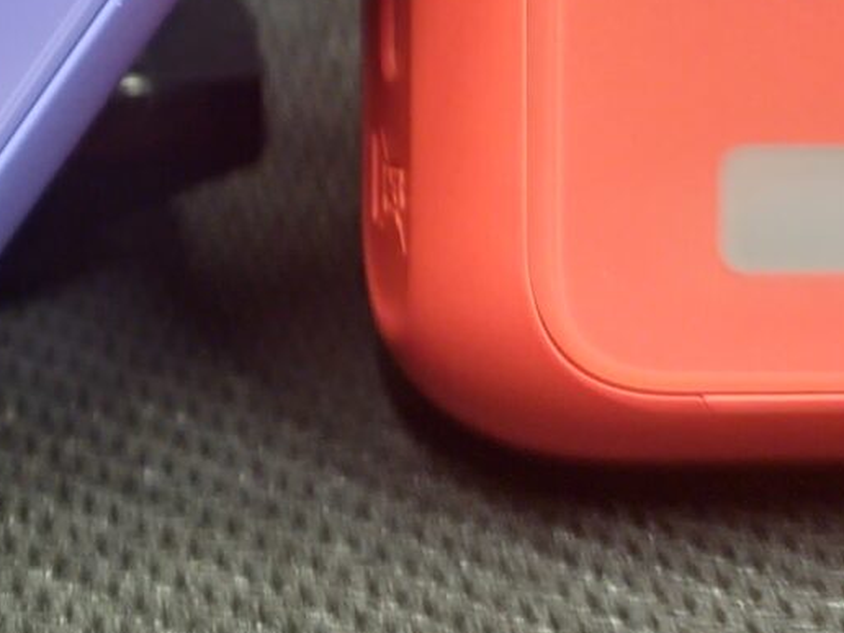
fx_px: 2780
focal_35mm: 114
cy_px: -285
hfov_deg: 16.6
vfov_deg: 12.4
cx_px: -155
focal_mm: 6.4
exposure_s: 1/100
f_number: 1.8
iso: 400
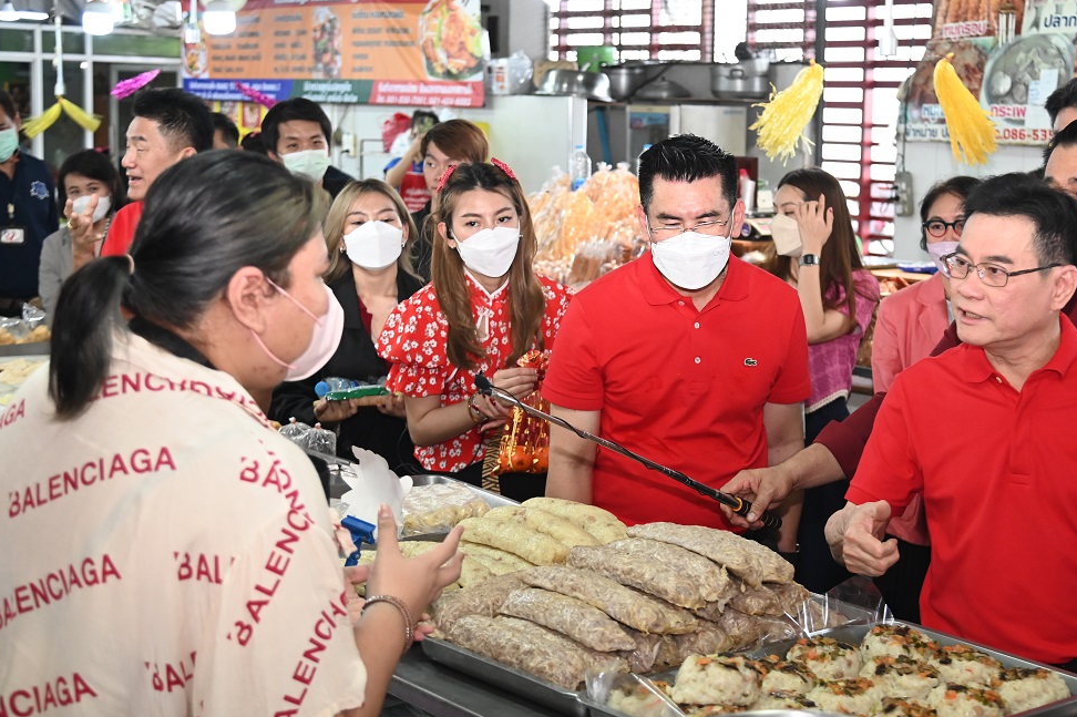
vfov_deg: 21.5
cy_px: 262
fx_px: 1884
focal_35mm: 63
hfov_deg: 31.8
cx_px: 669
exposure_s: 1/250
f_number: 4
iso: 2500
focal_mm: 46
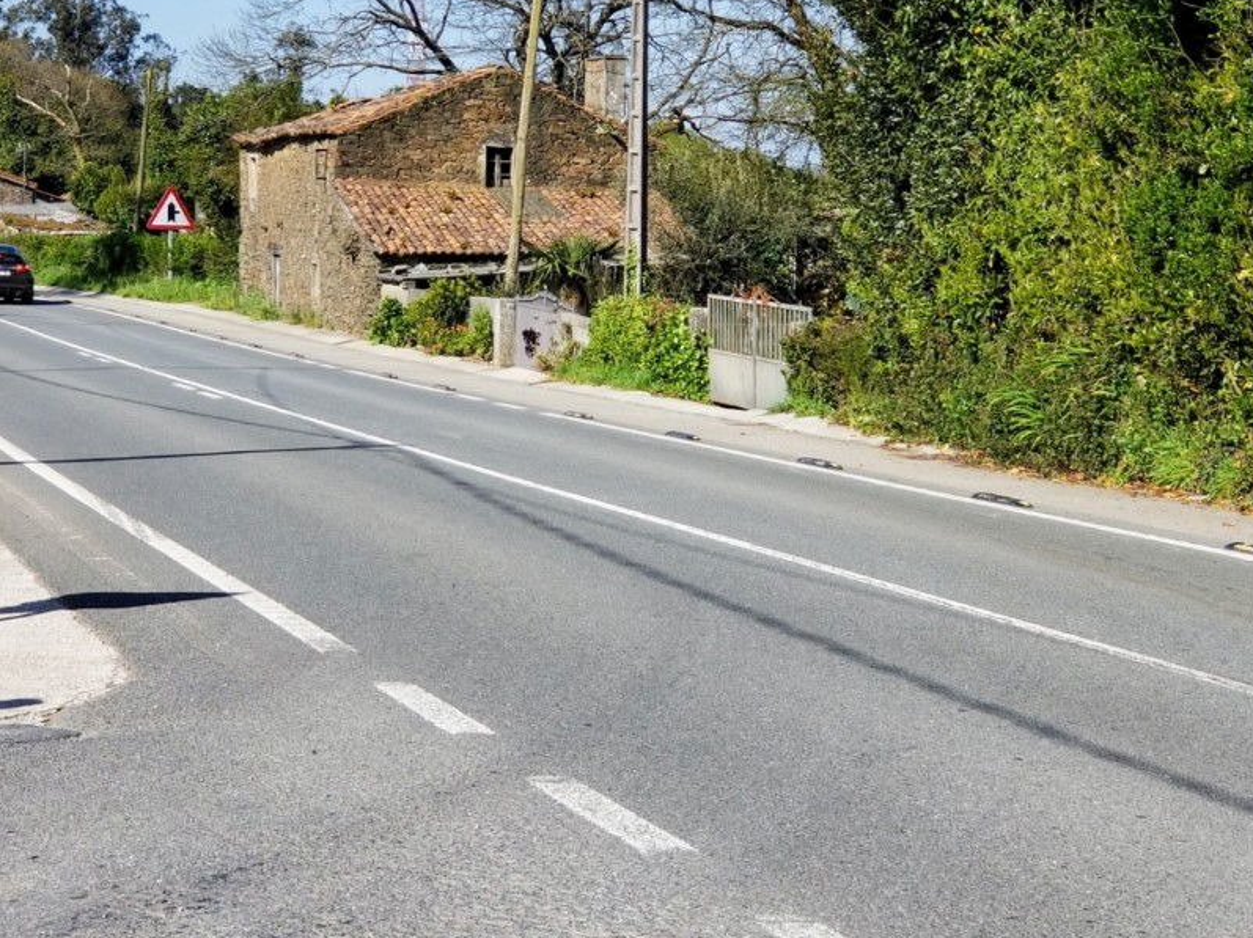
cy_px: 332
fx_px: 3401
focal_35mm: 94
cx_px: 502
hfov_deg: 20.8
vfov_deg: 15.7
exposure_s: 1/740
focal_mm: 6
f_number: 2.4
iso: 25
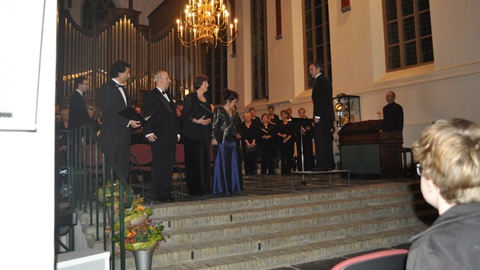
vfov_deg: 33.6
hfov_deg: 56.6
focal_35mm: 35
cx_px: 241
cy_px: 110
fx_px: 445
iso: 800
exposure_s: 1/60
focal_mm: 22
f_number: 3.8
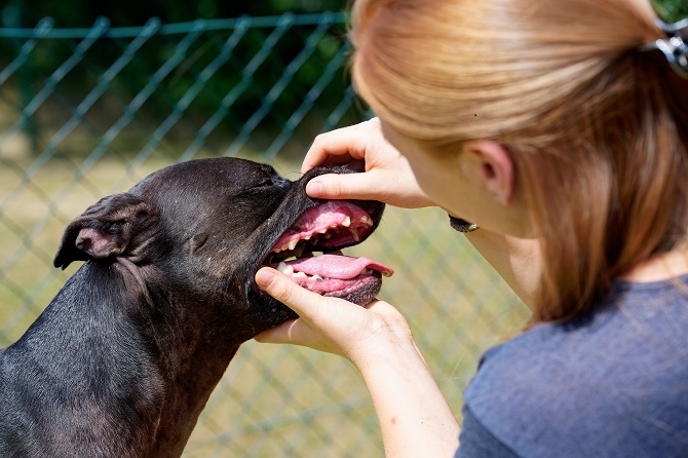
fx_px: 1624
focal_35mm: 85
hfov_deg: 23.9
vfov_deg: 16.1
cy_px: 229
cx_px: 344
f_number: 4.5
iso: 100
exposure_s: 1/400
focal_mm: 85
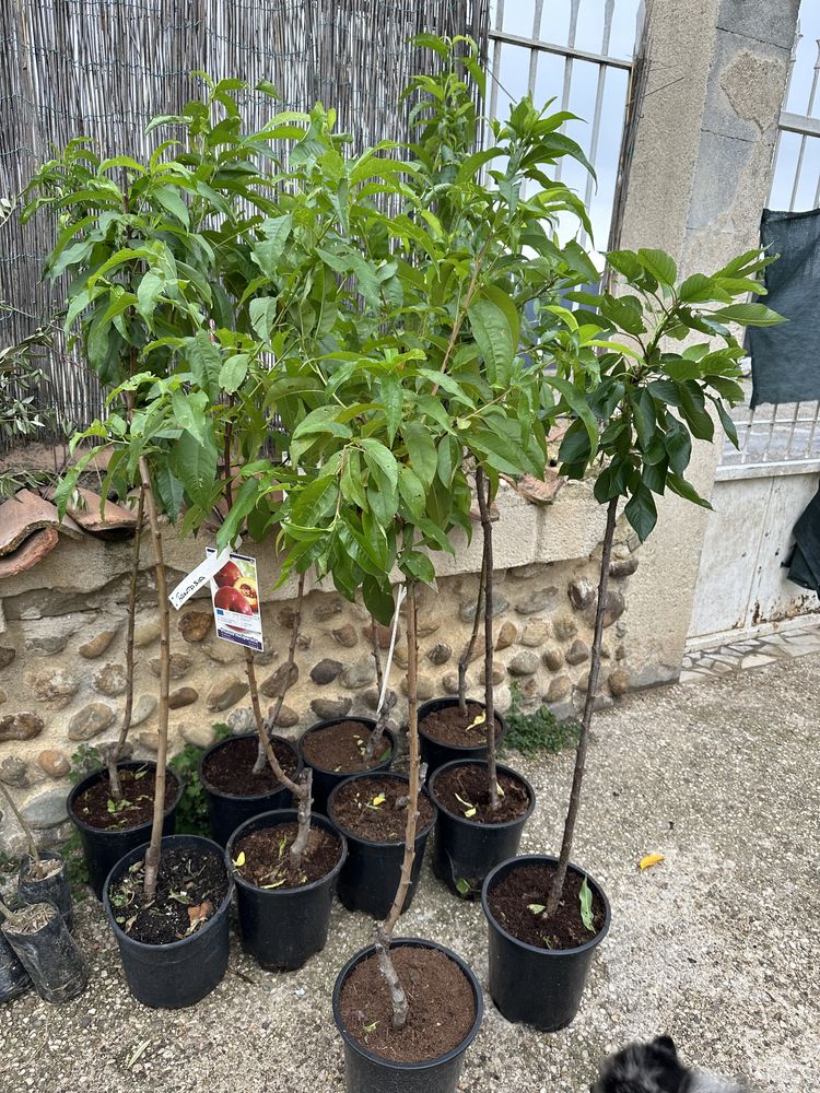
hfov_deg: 56.8
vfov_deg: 71.6
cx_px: 410
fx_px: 758
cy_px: 546
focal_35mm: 24
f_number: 1.78
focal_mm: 6.86
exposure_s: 1/121
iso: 100
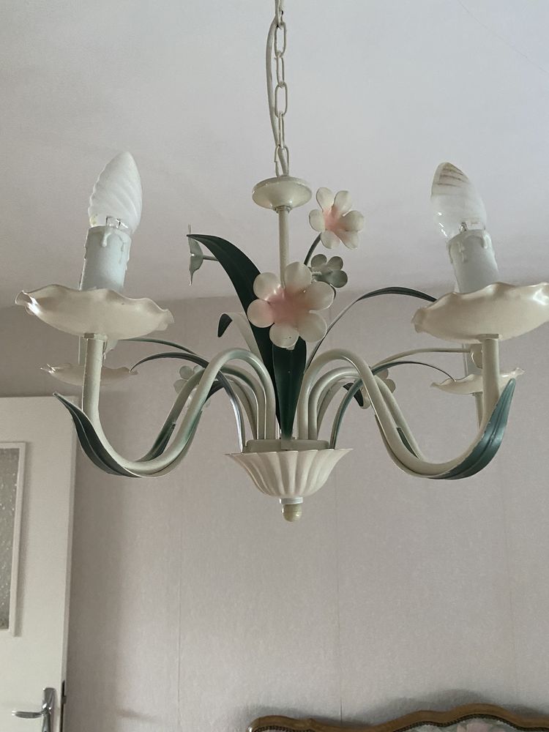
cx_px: 274
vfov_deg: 67.3
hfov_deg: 53.1
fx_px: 550
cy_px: 366
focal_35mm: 26
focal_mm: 4.25
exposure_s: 1/60
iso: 500
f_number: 1.8
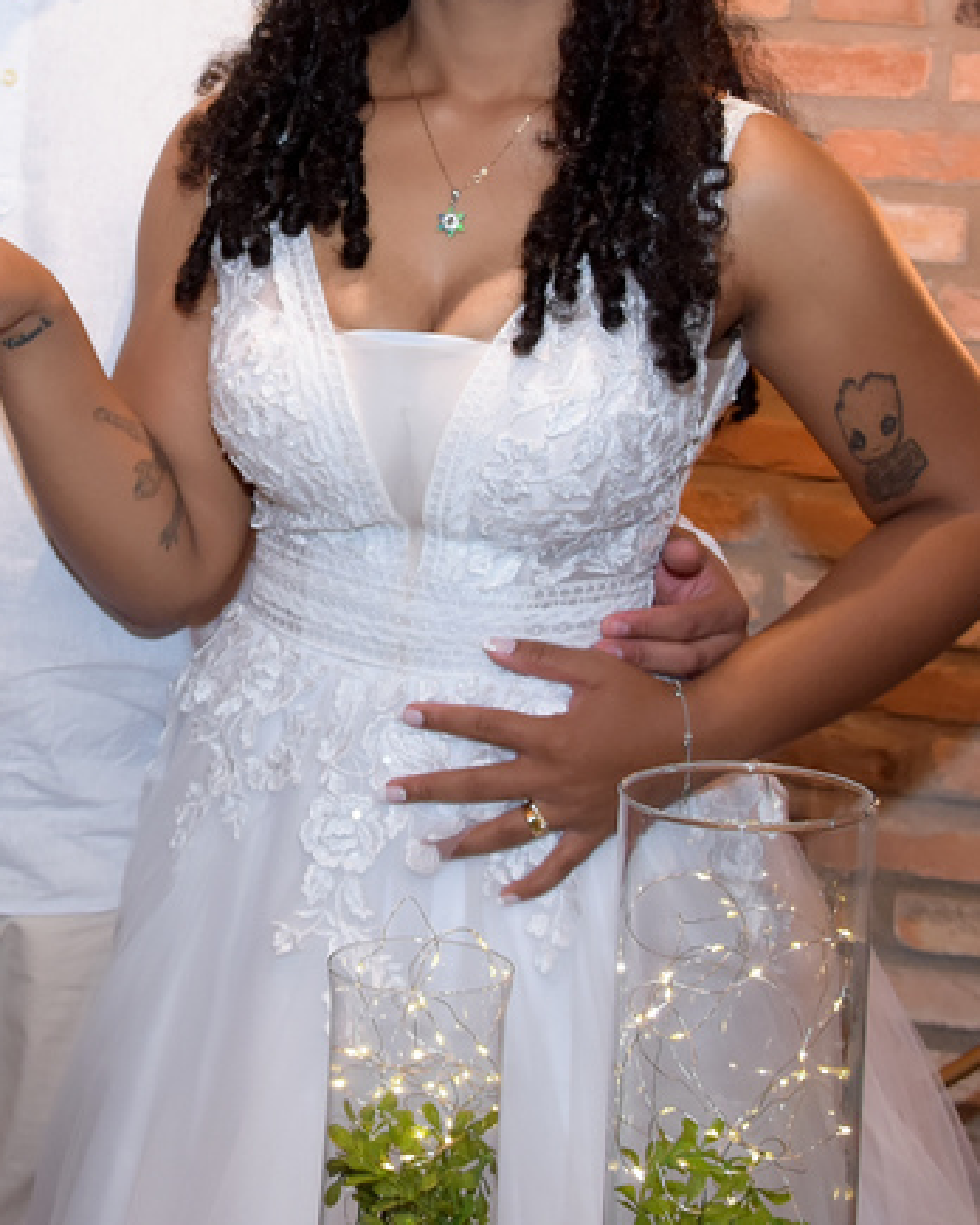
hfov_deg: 15.0
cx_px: 6
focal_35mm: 101
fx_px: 3662
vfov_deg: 18.9
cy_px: 344
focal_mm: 26
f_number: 5.6
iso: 1000
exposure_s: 1/100
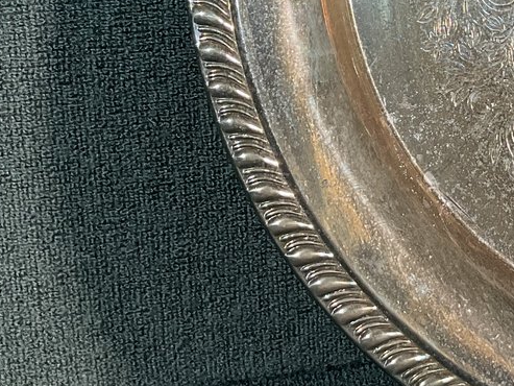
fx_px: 1322
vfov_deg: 16.2
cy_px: -30
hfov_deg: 20.4
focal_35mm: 89
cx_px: 642
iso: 50
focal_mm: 3
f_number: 1.8
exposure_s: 1/50
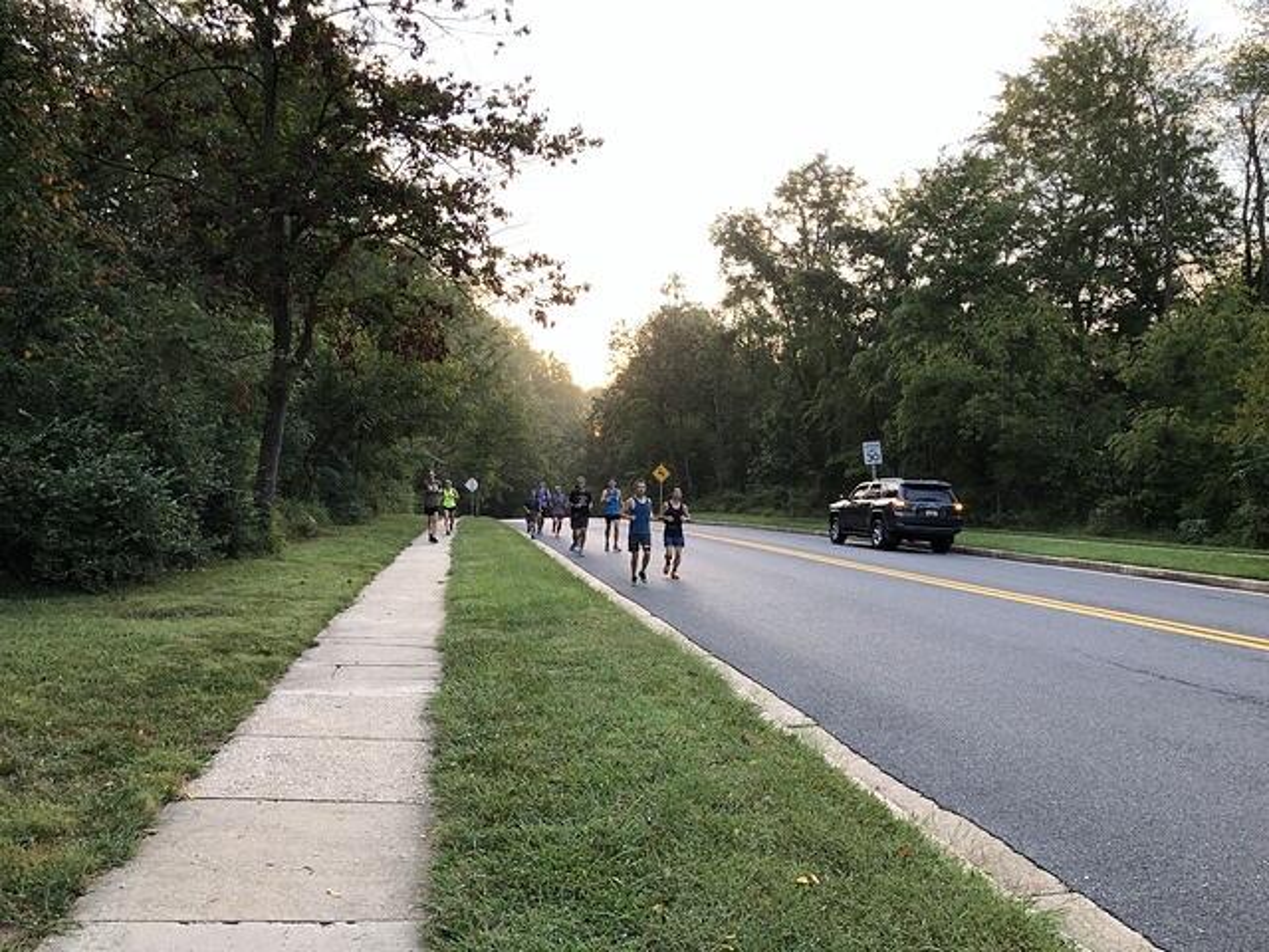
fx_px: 1026
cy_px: 476
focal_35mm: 28
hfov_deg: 63.4
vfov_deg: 49.7
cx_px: 634
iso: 40
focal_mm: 3.99
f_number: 1.8
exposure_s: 1/120
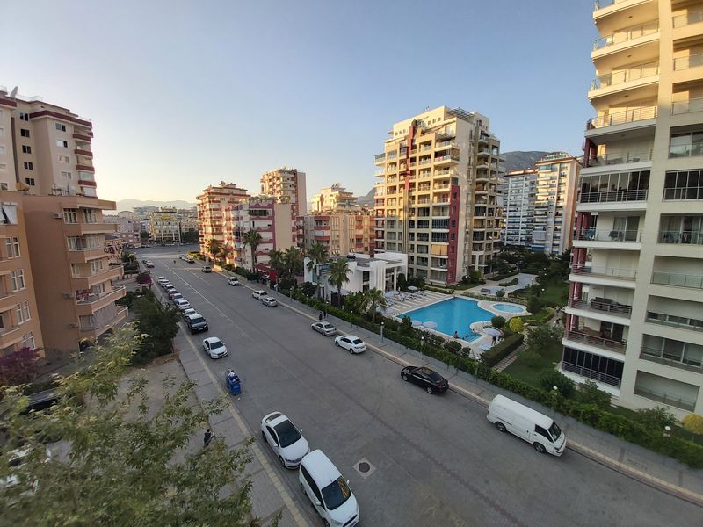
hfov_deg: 110.5
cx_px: 352
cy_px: 264
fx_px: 244
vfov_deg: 94.5
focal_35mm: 12
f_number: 2.2
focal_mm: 1.42
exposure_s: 1/605
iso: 40
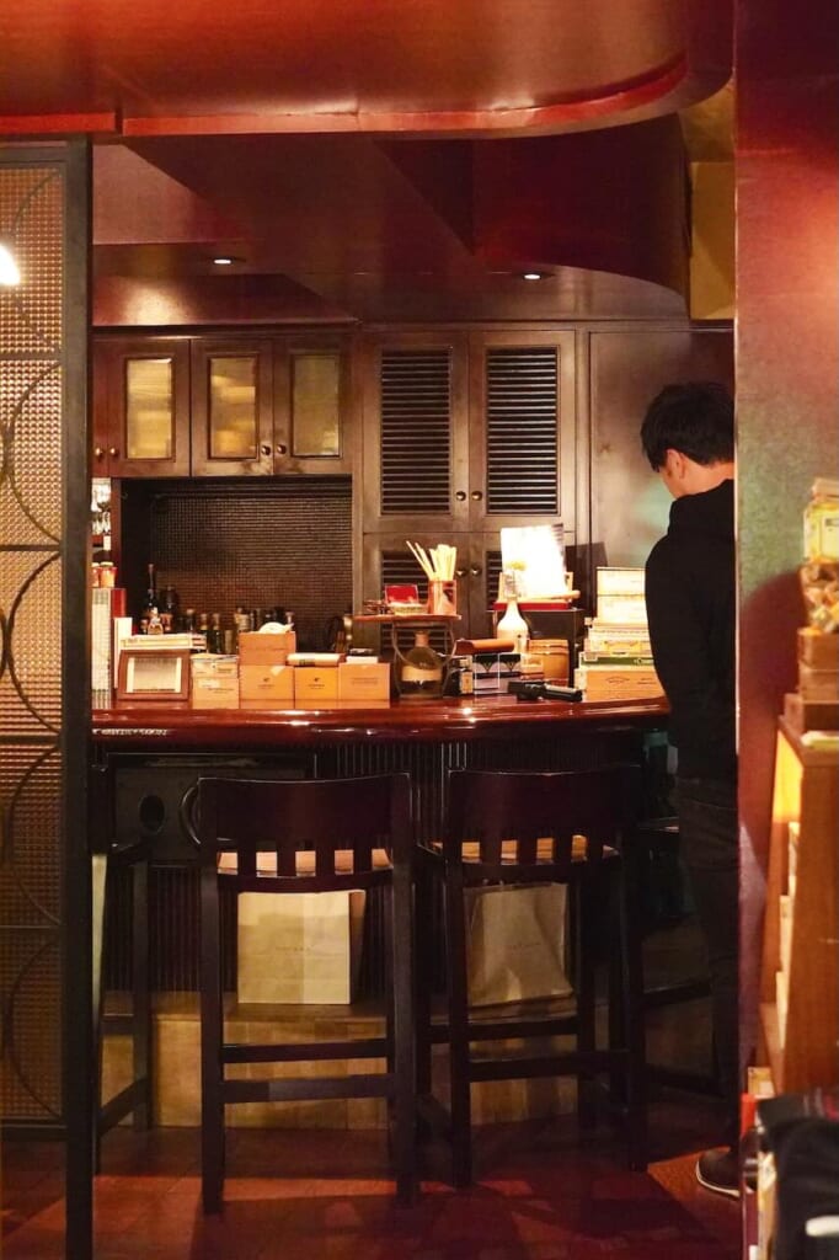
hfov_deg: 35.7
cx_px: 420
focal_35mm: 37
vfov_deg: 51.7
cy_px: 630
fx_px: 1301
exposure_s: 1/20
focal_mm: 24.8
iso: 6400
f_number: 2.8
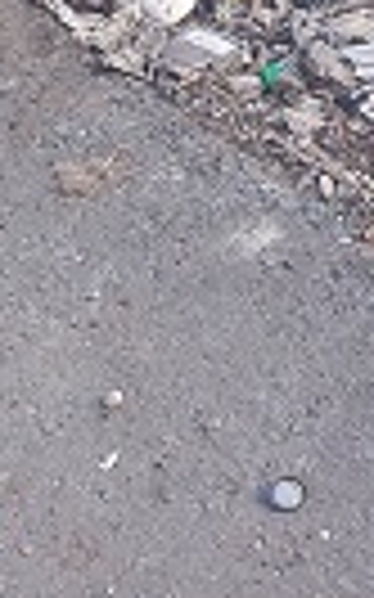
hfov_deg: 7.5
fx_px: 2808
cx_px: 541
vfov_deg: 10.9
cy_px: -683
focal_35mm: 172
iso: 20
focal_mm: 4
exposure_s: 1/151
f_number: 1.8
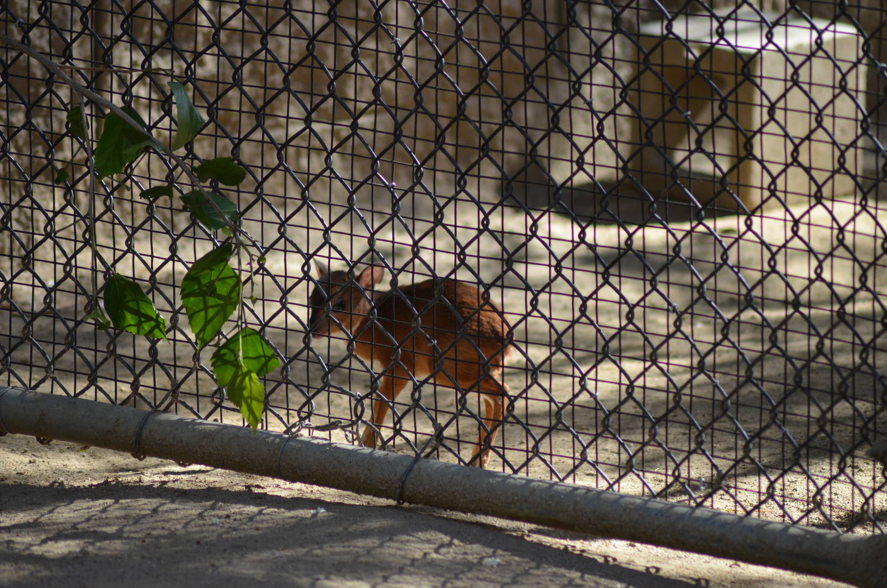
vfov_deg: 4.0
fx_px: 8483
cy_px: 294
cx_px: 444
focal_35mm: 345
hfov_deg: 6.0
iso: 800
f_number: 5
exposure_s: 1/1000
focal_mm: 230
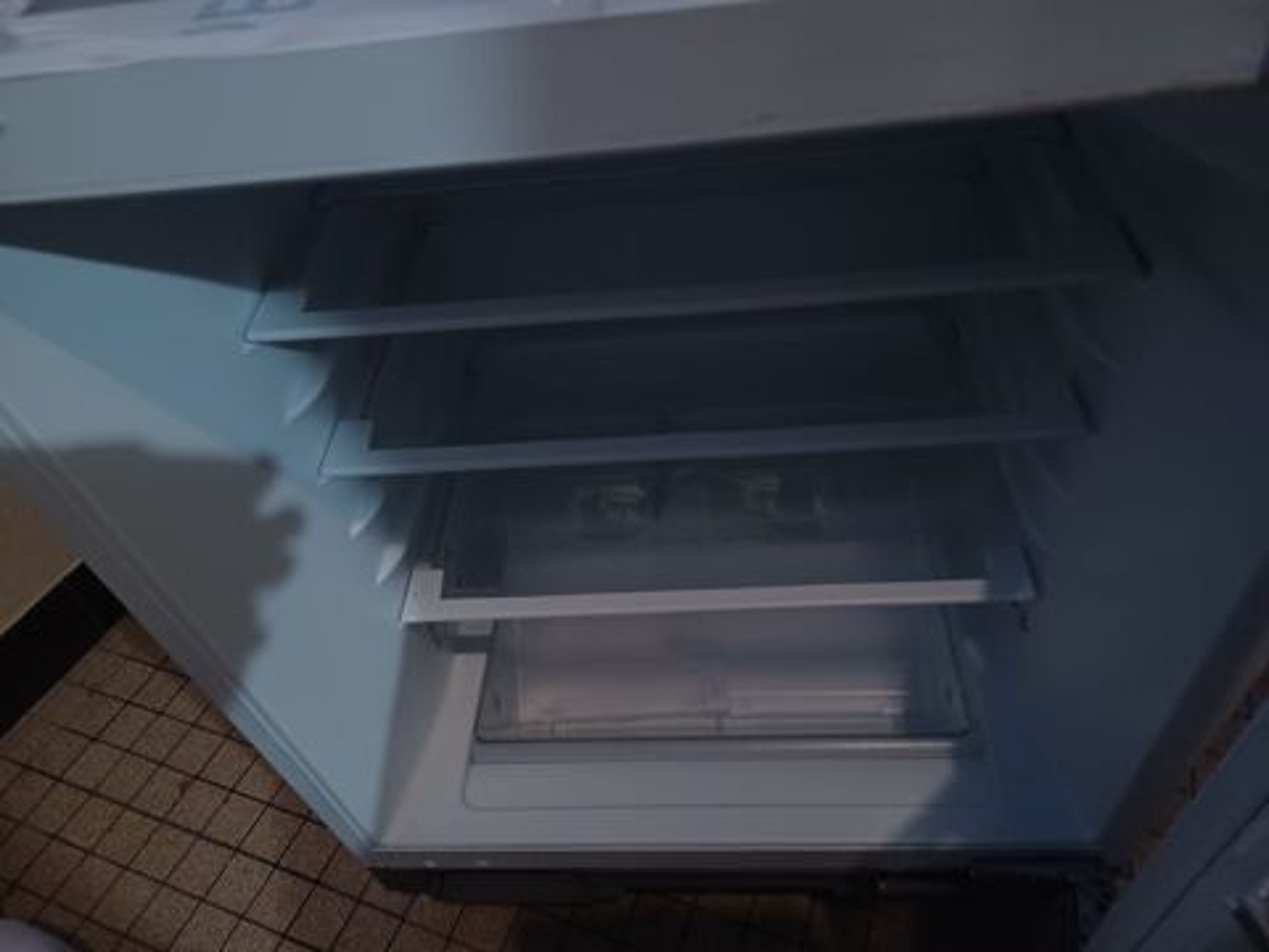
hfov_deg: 69.4
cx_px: 634
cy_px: 476
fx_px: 916
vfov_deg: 54.9
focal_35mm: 25
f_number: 1.8
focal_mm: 4.6
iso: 800
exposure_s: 1/25
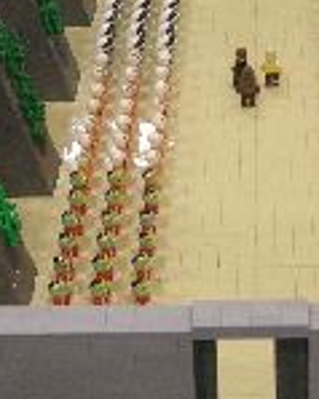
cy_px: 191
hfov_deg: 12.9
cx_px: 292
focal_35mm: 118
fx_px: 1394
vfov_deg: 16.3
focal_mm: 7.5
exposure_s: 1/29
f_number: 2.7
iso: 400
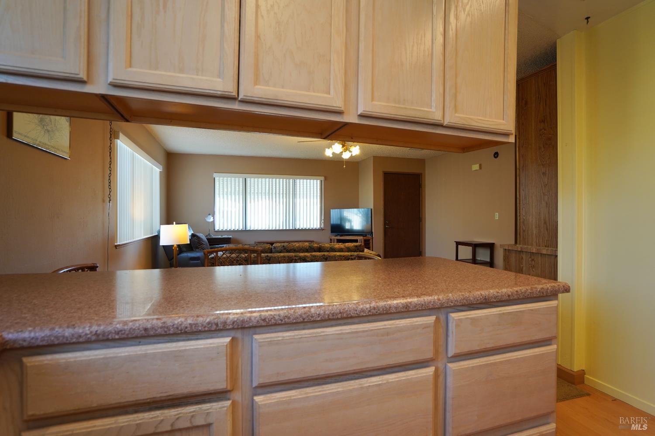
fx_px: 309
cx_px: 328
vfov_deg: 70.4
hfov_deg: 93.3
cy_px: 218
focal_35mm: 17
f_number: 4
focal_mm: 17
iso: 640
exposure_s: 1/160
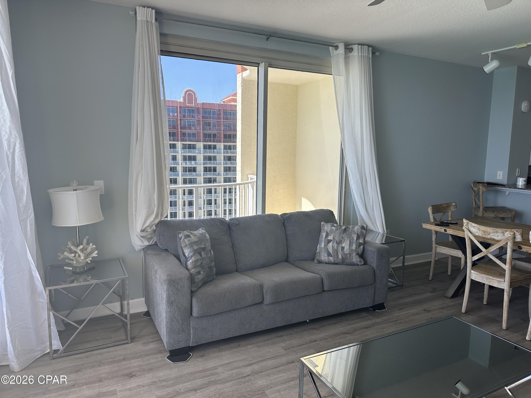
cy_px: 199
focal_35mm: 24
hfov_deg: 71.6
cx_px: 266
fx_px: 368
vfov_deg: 56.8
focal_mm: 6.86
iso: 80
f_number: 1.78
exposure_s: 1/555
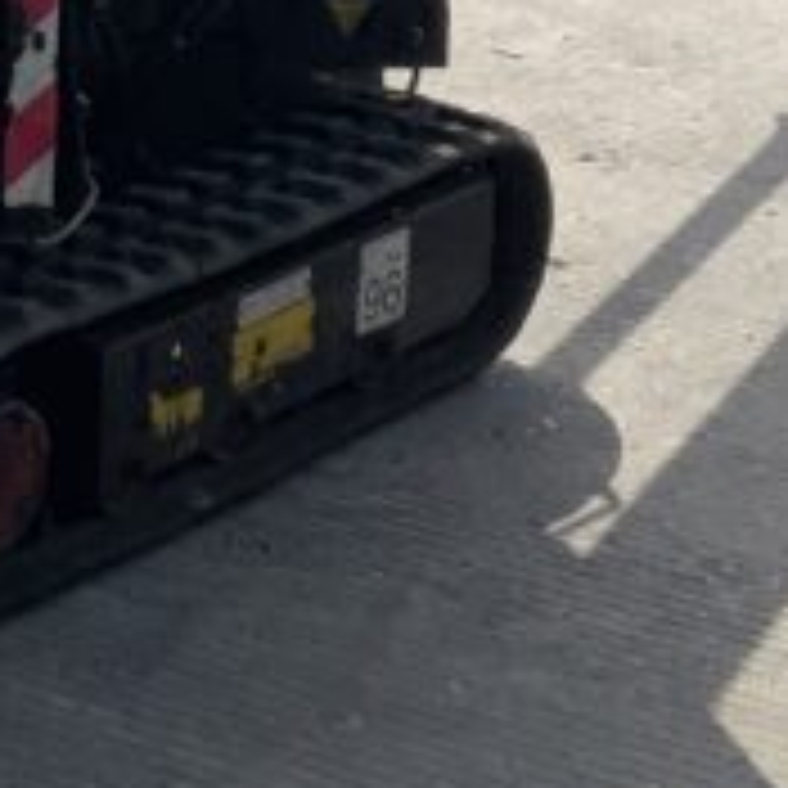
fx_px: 3863
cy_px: -369
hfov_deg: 11.3
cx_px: -266
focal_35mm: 150
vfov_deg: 11.2
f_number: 1.8
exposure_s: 1/1848
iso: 16
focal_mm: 3
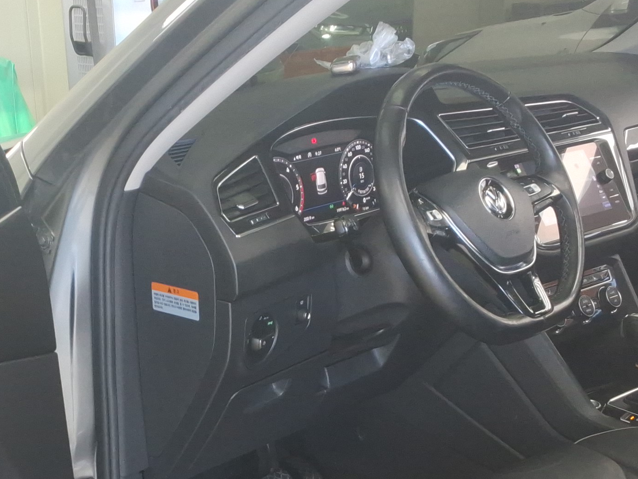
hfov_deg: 29.2
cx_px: 225
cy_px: 396
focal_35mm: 66
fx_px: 1217
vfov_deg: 21.9
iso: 45
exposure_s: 1/40
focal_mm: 2.91
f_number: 1.9
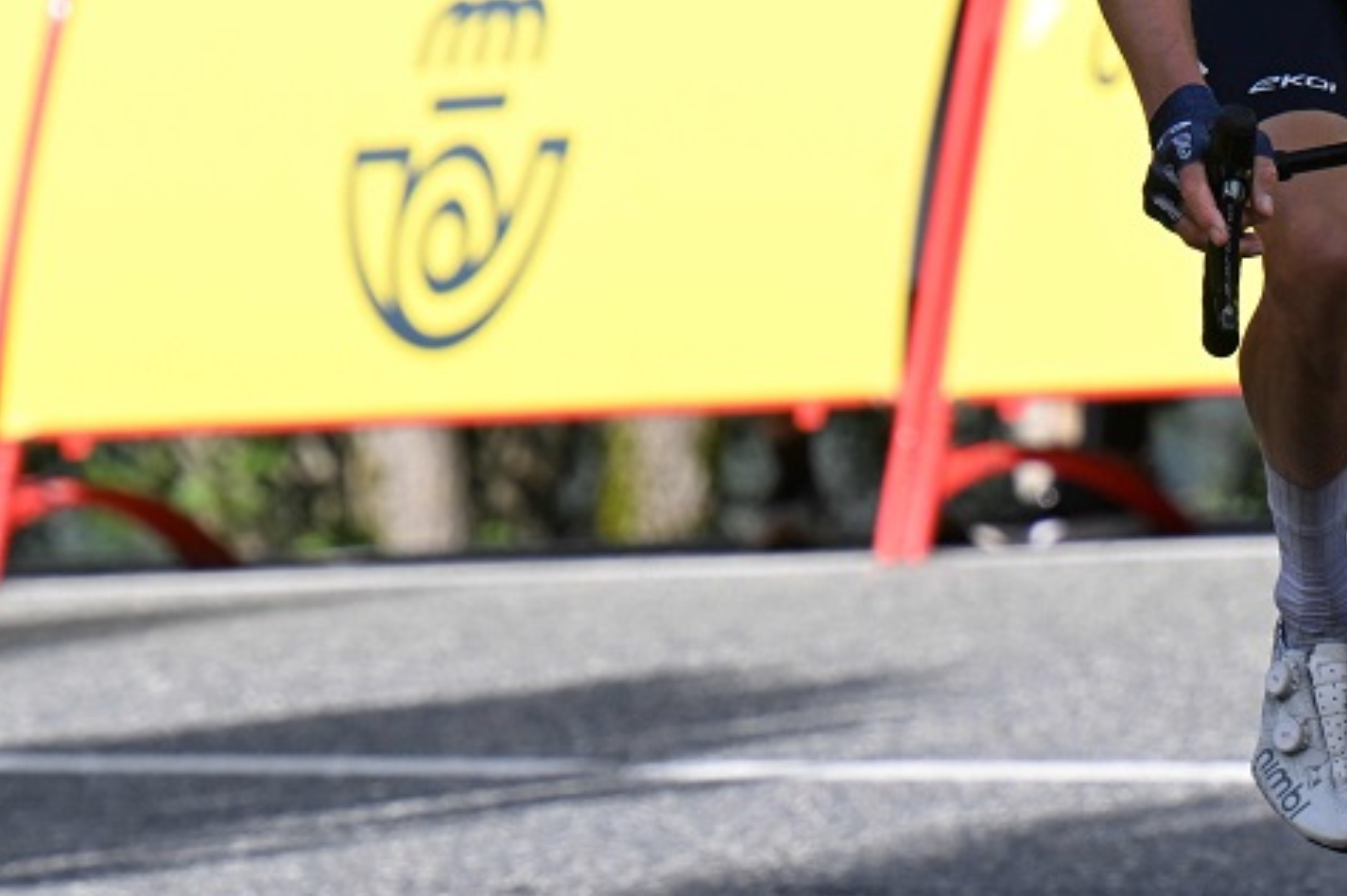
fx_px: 26472
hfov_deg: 2.9
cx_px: 1174
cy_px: 79
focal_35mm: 708
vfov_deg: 1.9
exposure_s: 1/800
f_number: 7.1
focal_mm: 280
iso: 400
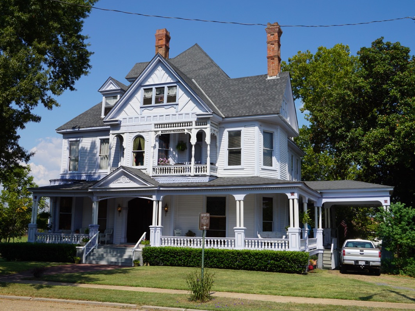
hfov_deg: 49.5
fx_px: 450
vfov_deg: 38.1
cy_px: 155
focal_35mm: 38
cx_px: 203
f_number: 11
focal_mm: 23
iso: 100
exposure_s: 1/200
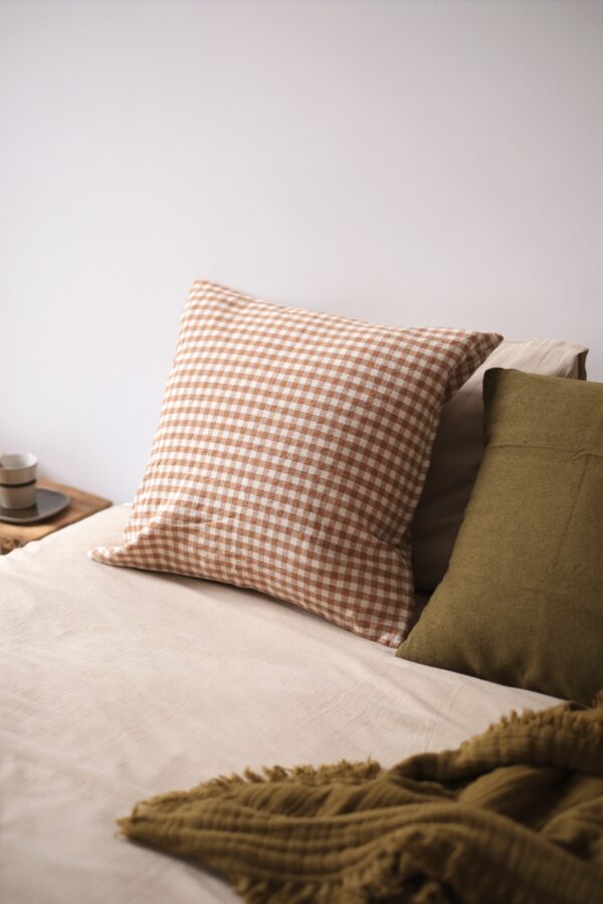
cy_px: 452
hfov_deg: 23.0
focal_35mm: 59
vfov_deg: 33.9
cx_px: 302
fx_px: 1482
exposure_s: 1/58
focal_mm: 39.3
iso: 1250
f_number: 4
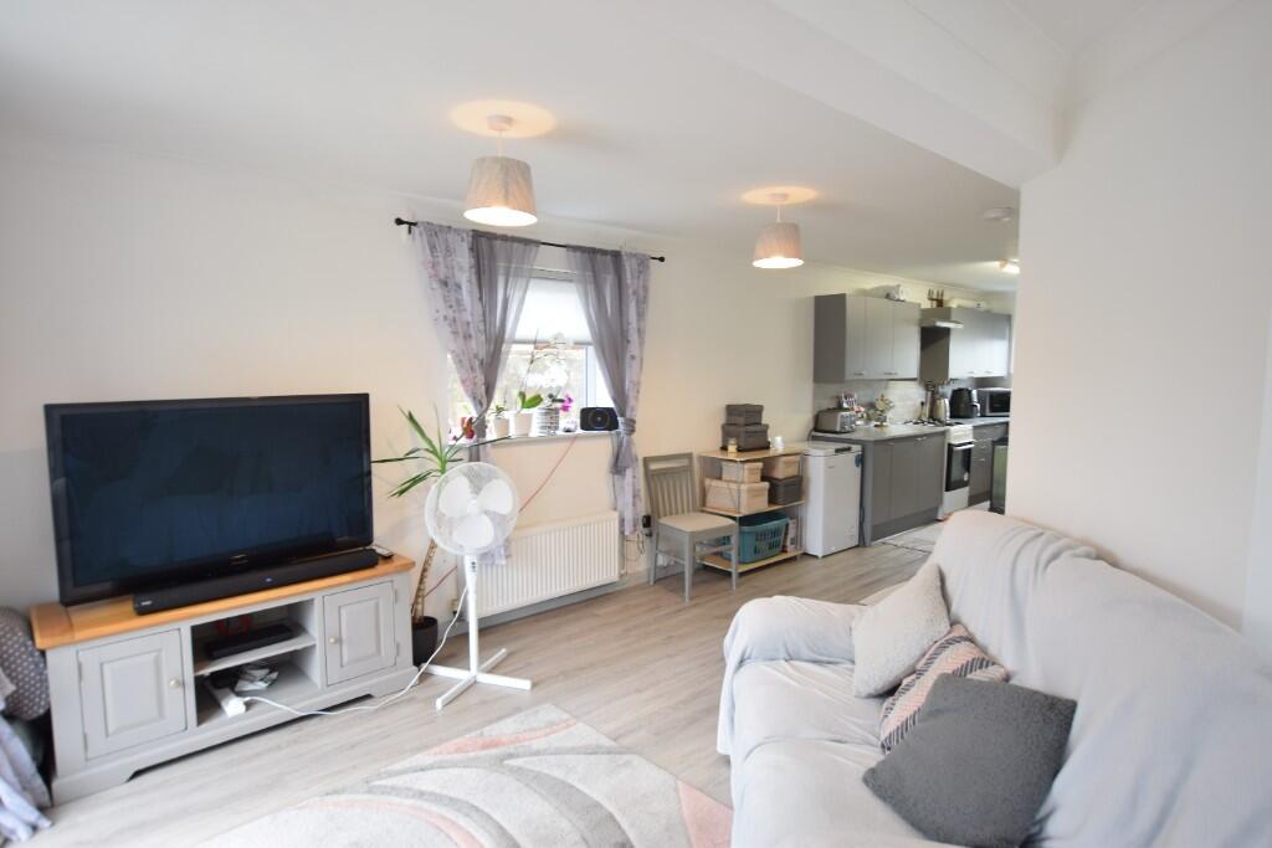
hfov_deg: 85.4
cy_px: 424
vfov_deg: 63.2
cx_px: 636
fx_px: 689
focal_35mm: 20
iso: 100
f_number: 3.5
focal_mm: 13
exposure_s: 1/13
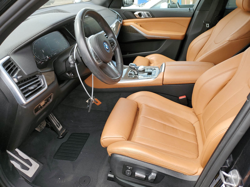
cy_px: 94
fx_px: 188
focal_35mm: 26
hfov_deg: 67.3
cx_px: 125
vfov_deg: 53.1
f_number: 1.5
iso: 50
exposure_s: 1/312
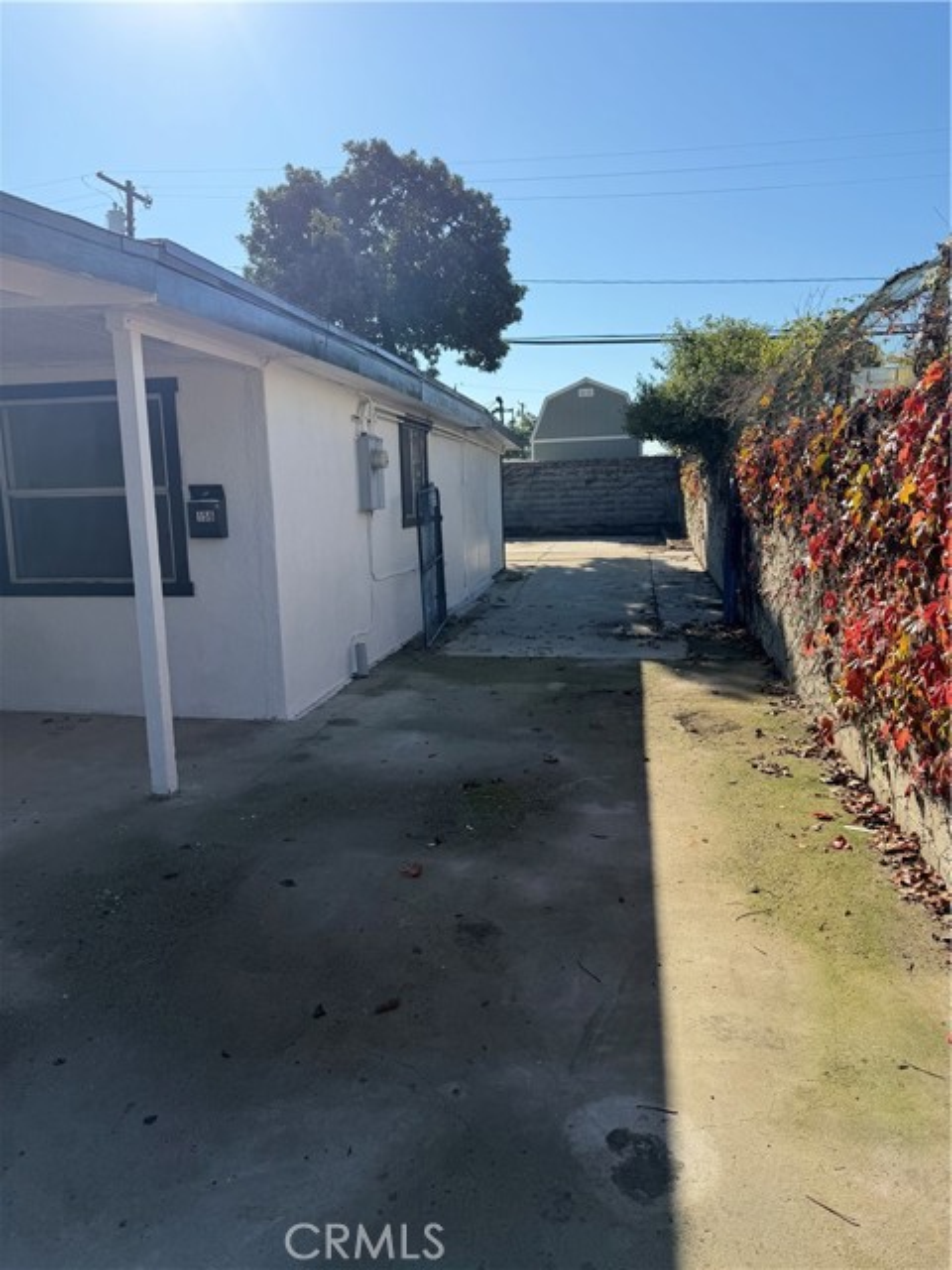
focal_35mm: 24
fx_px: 880
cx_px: 476
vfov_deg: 71.6
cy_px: 635
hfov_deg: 56.8
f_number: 1.78
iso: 80
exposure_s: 1/4167
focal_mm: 6.76
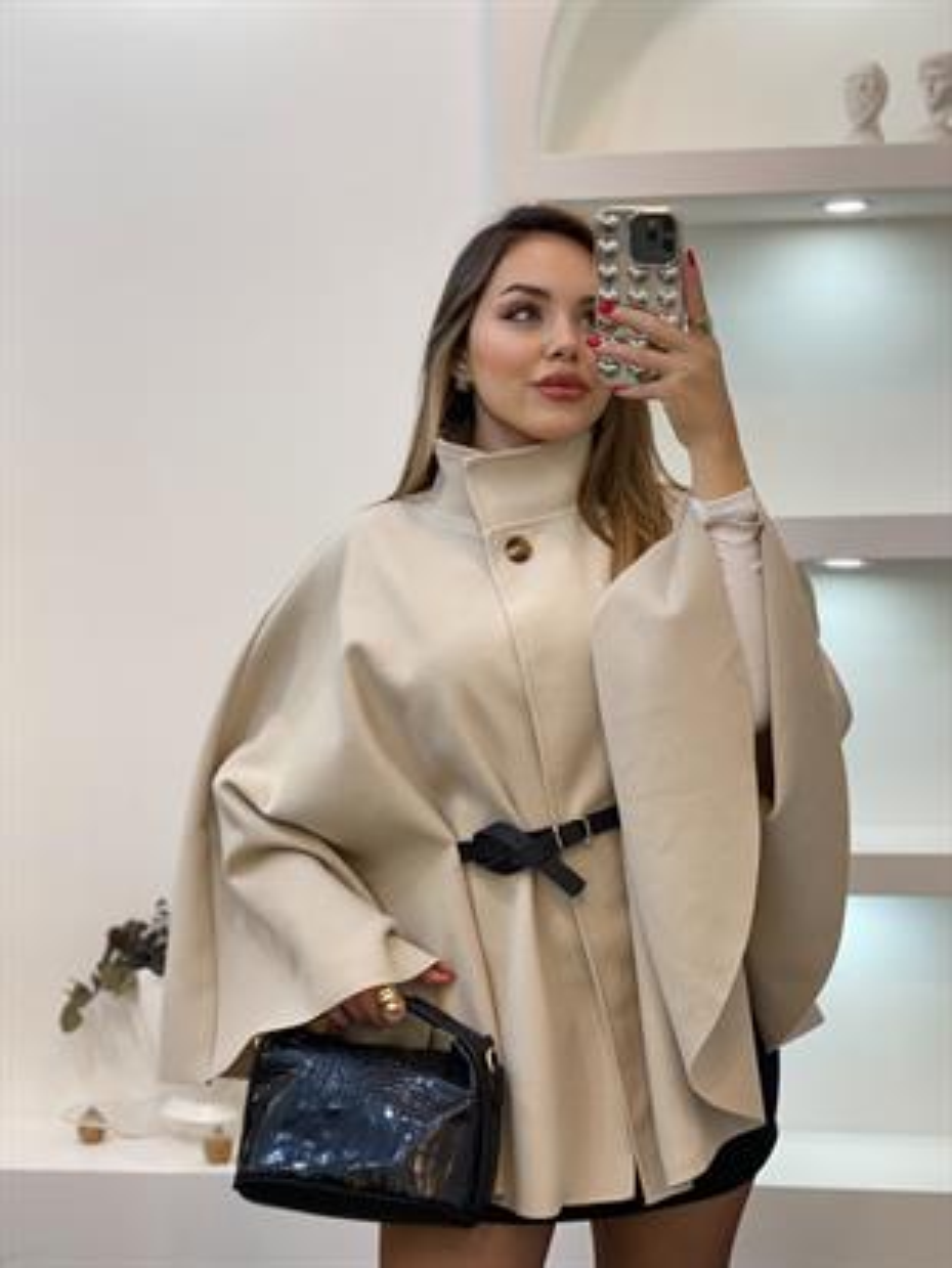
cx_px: 476
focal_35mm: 52
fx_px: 1906
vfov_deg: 36.8
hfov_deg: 28.0
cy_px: 634
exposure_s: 1/100
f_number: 2
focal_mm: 6
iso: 80
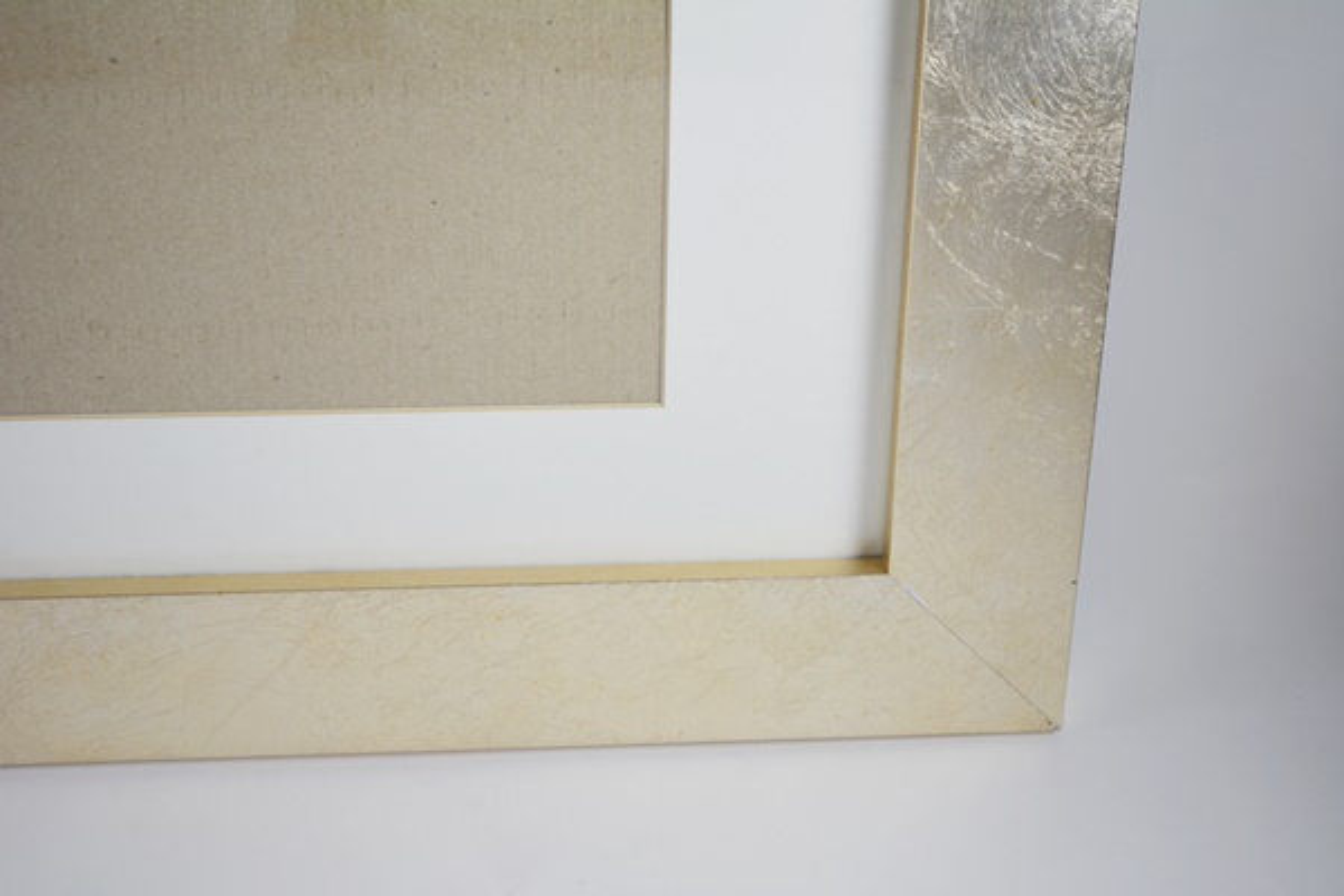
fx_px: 2576
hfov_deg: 29.2
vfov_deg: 19.7
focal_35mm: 69
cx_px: 672
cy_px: 448
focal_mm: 46
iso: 200
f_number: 5.6
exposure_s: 1/125
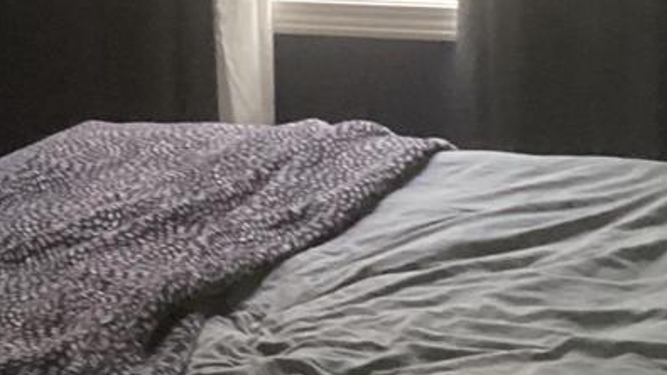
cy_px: 78
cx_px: 10
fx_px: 2175
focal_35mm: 123
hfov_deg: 17.1
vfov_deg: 9.8
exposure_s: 1/17
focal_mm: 3.3
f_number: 2.4
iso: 800
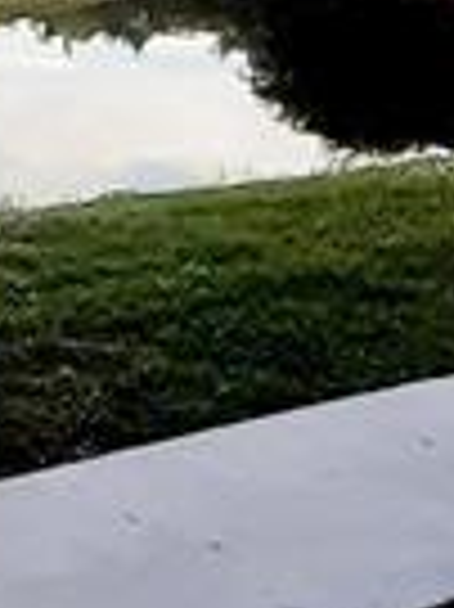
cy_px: 212
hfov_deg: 17.9
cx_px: -211
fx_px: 1296
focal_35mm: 74
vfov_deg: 26.2
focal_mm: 1.13
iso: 40
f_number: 2.2
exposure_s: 1/292
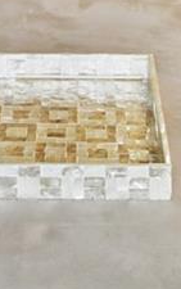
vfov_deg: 12.4
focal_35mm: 139
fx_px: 1095
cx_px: 160
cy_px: -369
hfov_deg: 9.4
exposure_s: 1/3
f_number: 8
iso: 320
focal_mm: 10
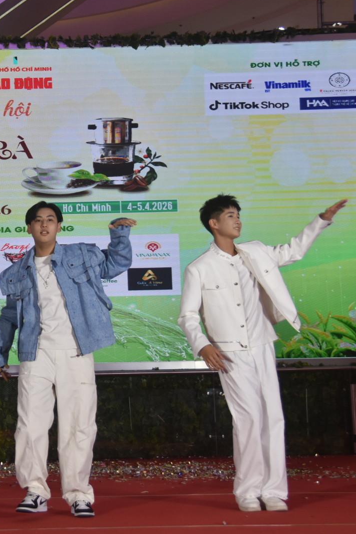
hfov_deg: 18.2
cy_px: 264
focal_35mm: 73
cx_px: -8
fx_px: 1083
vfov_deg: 27.7
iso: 400
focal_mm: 32
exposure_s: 1/320
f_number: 4.2
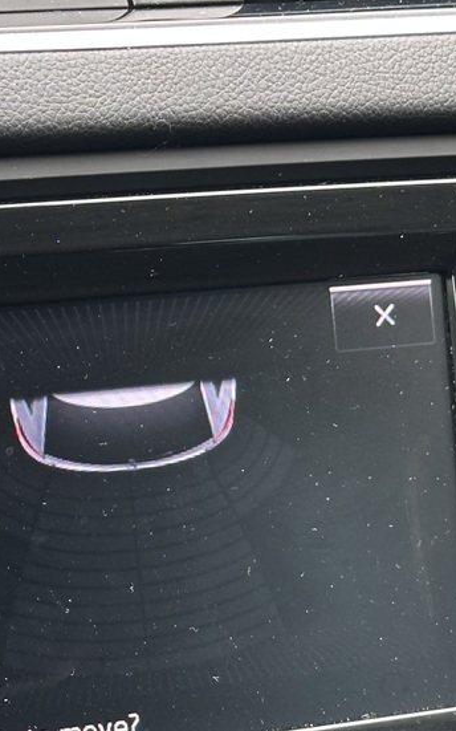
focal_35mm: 133
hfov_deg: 9.8
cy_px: 513
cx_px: 60
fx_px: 2647
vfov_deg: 15.7
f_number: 1.78
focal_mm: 6.86
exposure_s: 1/61
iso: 80
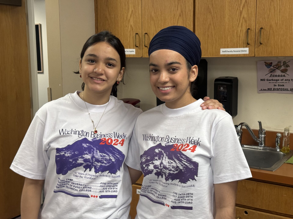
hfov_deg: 39.7
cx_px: 146
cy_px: 110
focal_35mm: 48
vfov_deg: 30.3
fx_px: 406
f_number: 1.78
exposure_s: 1/60
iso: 200
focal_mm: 6.76
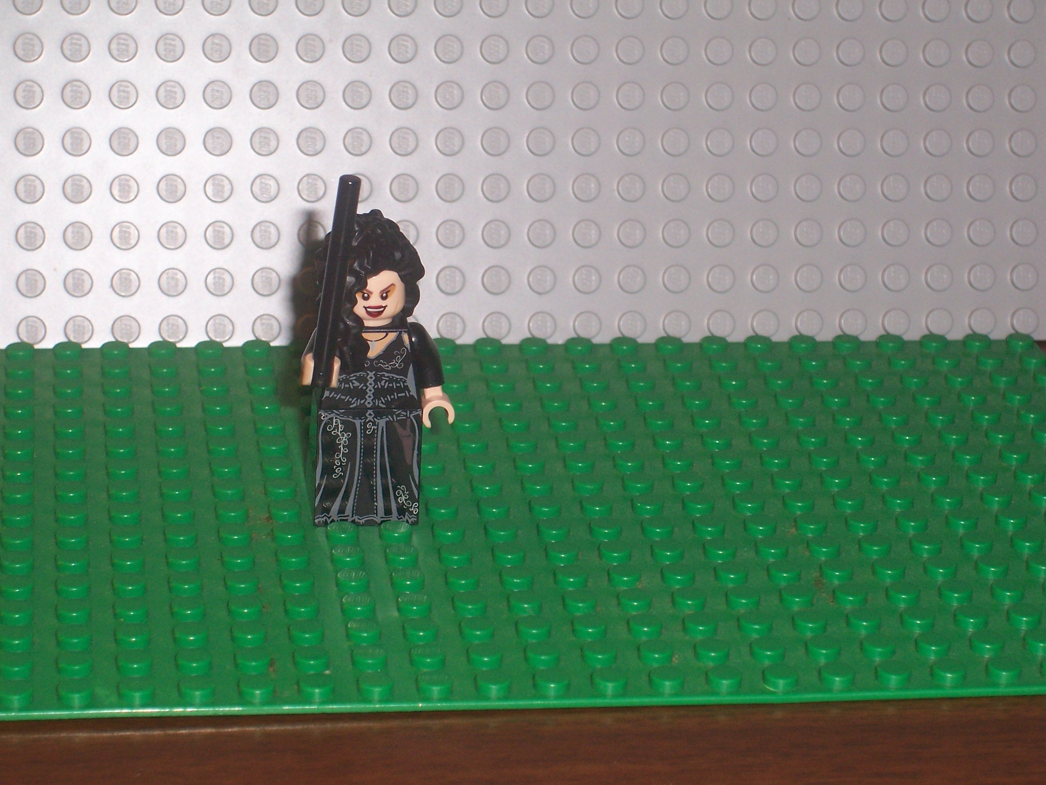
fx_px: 3082
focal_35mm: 102
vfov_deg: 14.5
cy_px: 392
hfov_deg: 19.3
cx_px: 523
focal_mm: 16.8
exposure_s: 1/90
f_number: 4.6
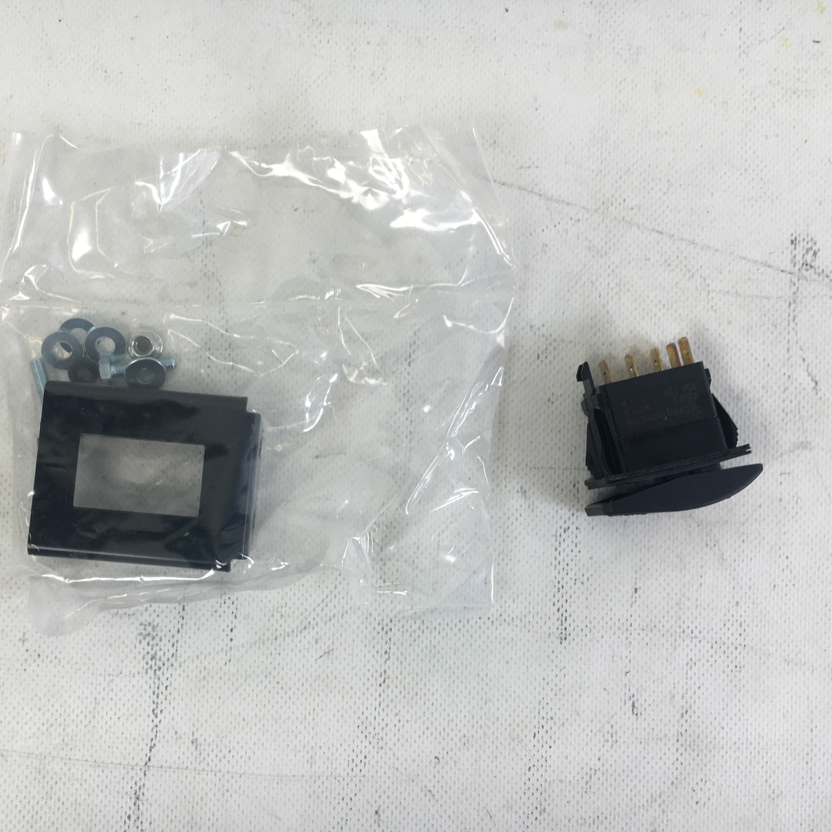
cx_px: 332
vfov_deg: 47.2
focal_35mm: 35
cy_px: 421
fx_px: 952
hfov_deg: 46.9
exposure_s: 1/120
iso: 25
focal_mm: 4.15
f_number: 2.2
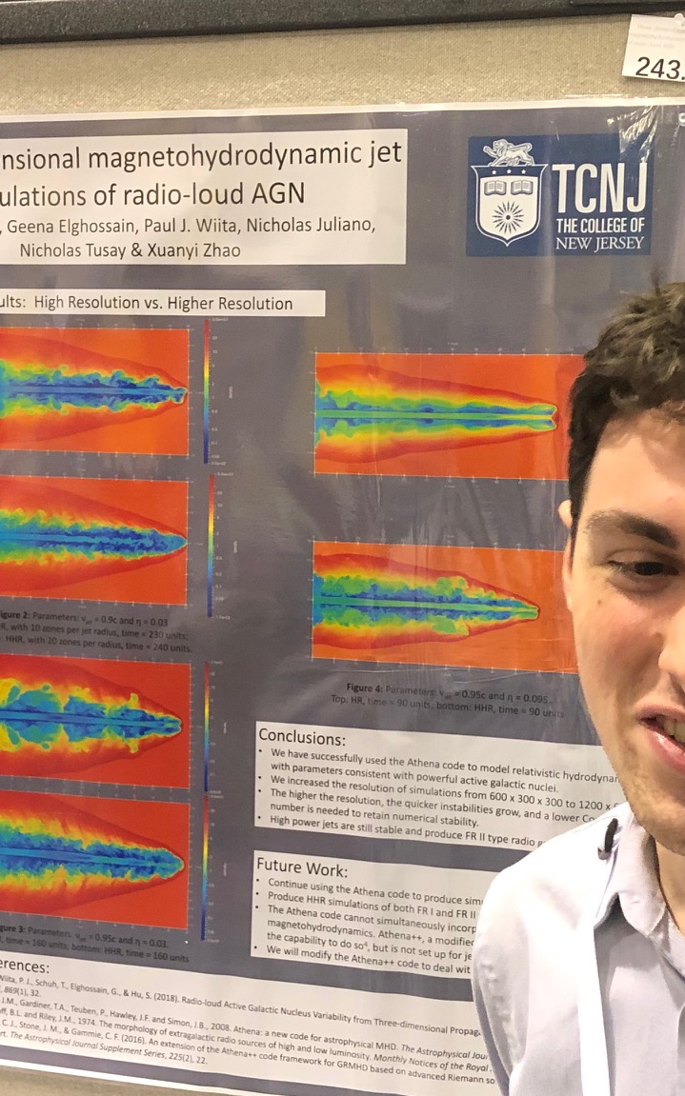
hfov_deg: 24.9
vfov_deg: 38.9
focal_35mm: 52
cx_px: 375
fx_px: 1554
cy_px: 588
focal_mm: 3.99
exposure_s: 1/60
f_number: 1.8
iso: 250
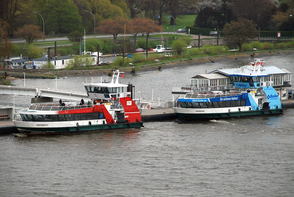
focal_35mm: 202
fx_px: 1655
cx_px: 147
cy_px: 98
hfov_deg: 10.1
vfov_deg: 6.8
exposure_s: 1/80
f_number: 5.6
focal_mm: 135
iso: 400
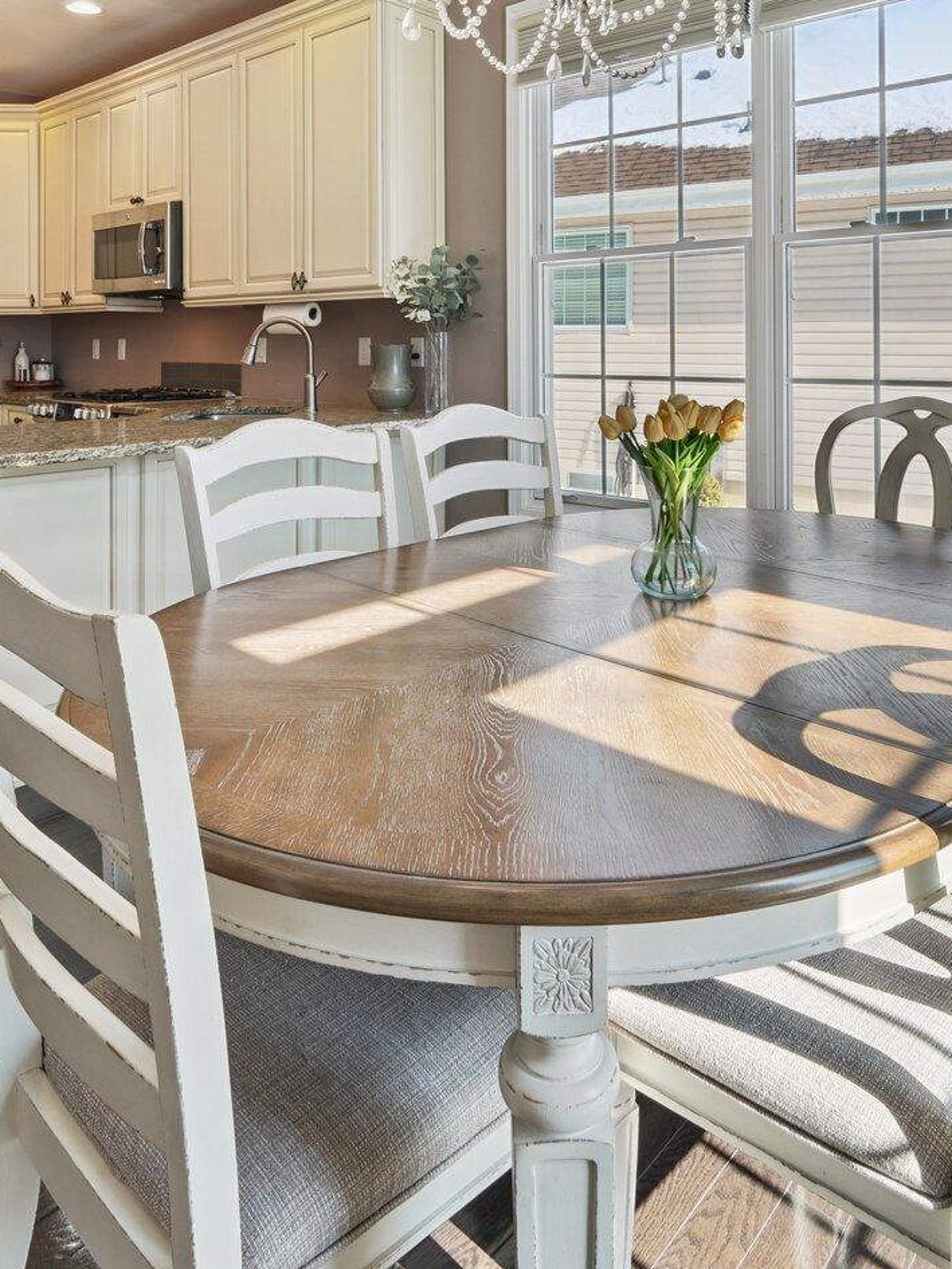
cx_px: 520
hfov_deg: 54.8
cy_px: 354
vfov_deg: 66.1
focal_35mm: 25
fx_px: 917
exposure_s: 1/40
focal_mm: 8
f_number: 8
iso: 160
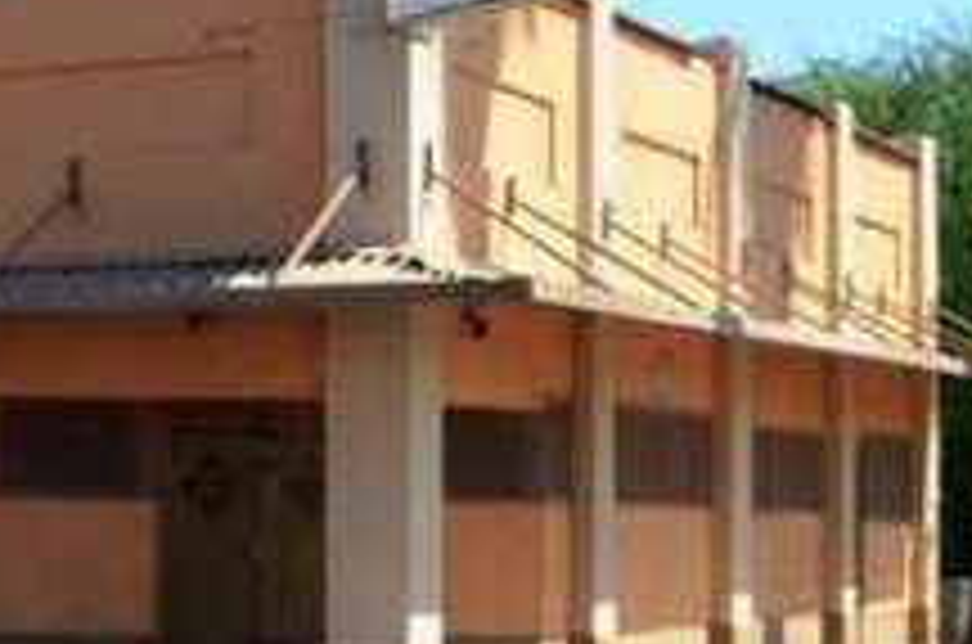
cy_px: 275
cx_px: -333
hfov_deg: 17.2
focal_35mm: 111
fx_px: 2990
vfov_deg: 12.3
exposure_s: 1/2000
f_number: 5.6
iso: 400
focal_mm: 20
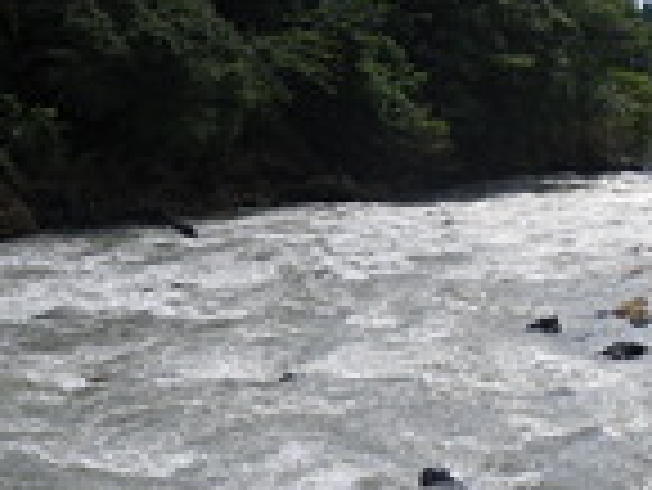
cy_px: 198
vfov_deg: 13.2
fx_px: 2111
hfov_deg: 17.5
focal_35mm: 112
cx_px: 384
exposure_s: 1/400
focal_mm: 6.3
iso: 64
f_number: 5.4
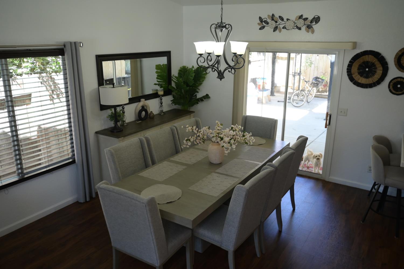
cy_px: 134
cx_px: 202
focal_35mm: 30
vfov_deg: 44.2
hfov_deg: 62.8
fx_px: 331
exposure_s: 1/640
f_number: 2.8
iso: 2000
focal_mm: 29.5
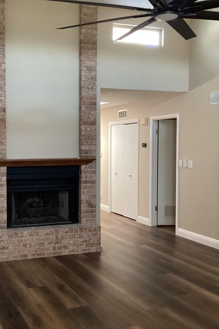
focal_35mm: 44
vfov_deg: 44.5
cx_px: 64
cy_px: 168
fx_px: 401
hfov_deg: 30.2
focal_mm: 3.3
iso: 320
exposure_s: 1/60
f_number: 2.4
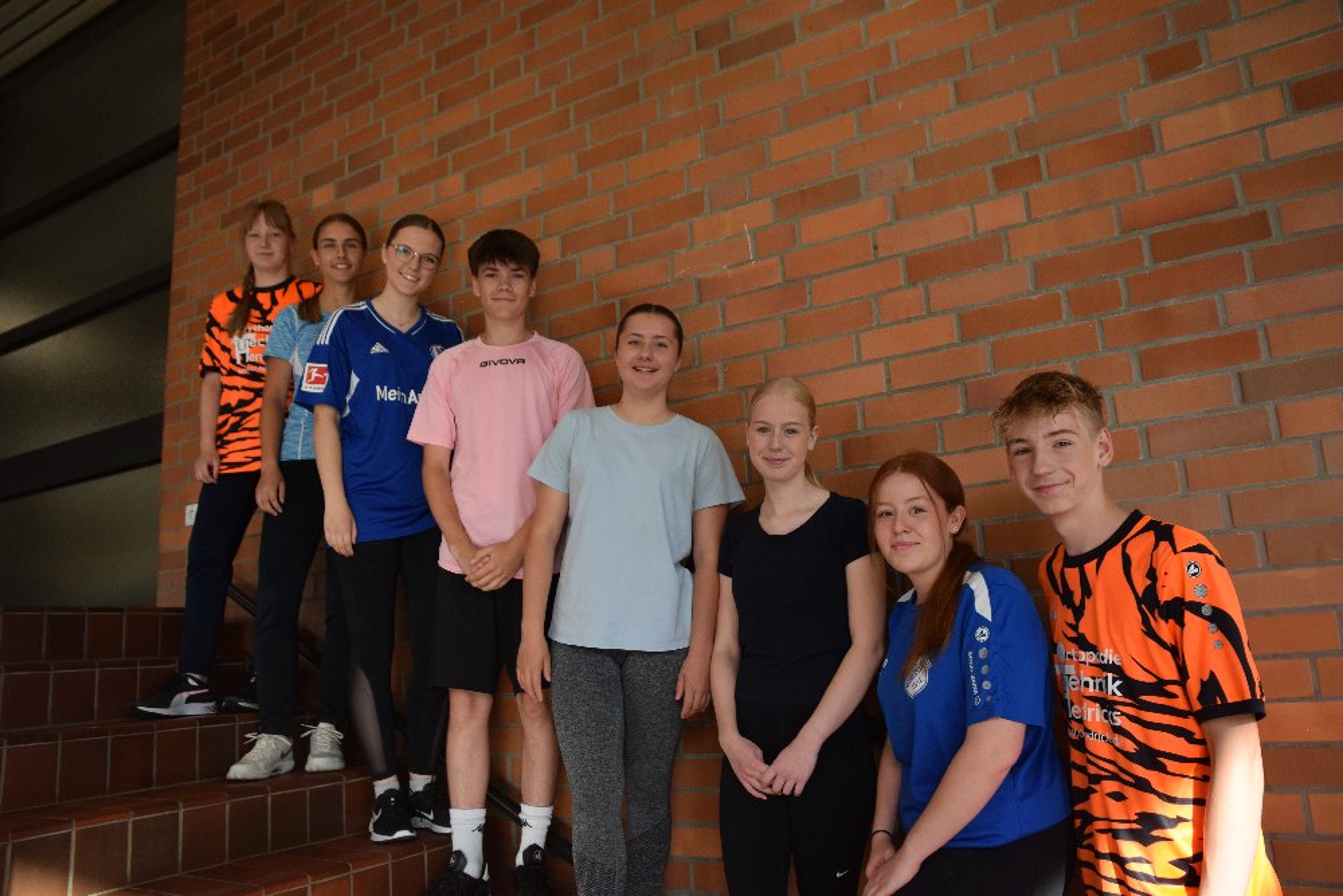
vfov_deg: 50.4
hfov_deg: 70.4
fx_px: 951
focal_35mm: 26
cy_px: 448
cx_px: 672
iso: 800
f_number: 4
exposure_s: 1/1000
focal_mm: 17
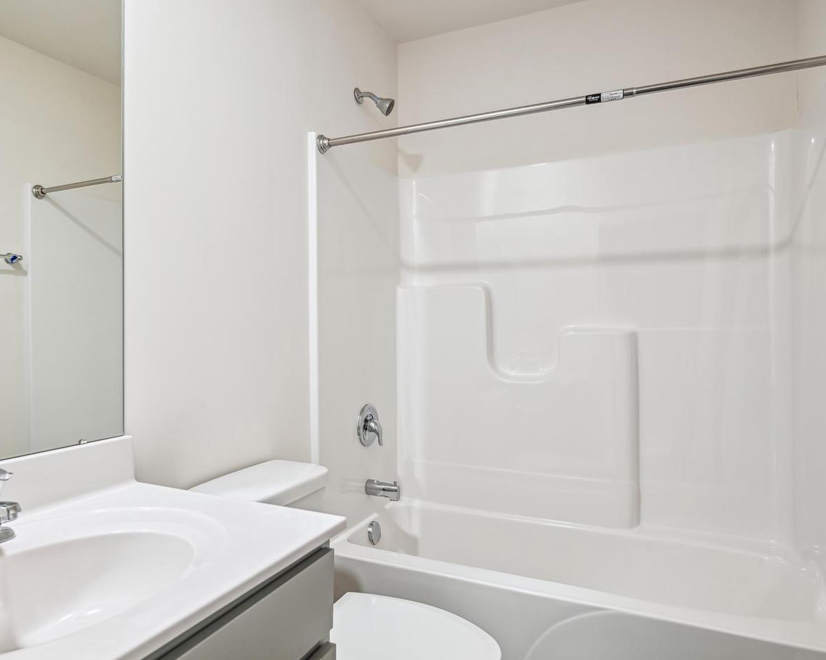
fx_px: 562
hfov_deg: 72.2
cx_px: 354
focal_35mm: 23
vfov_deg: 60.9
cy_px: 328
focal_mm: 20
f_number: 7.1
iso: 400
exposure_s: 1/20
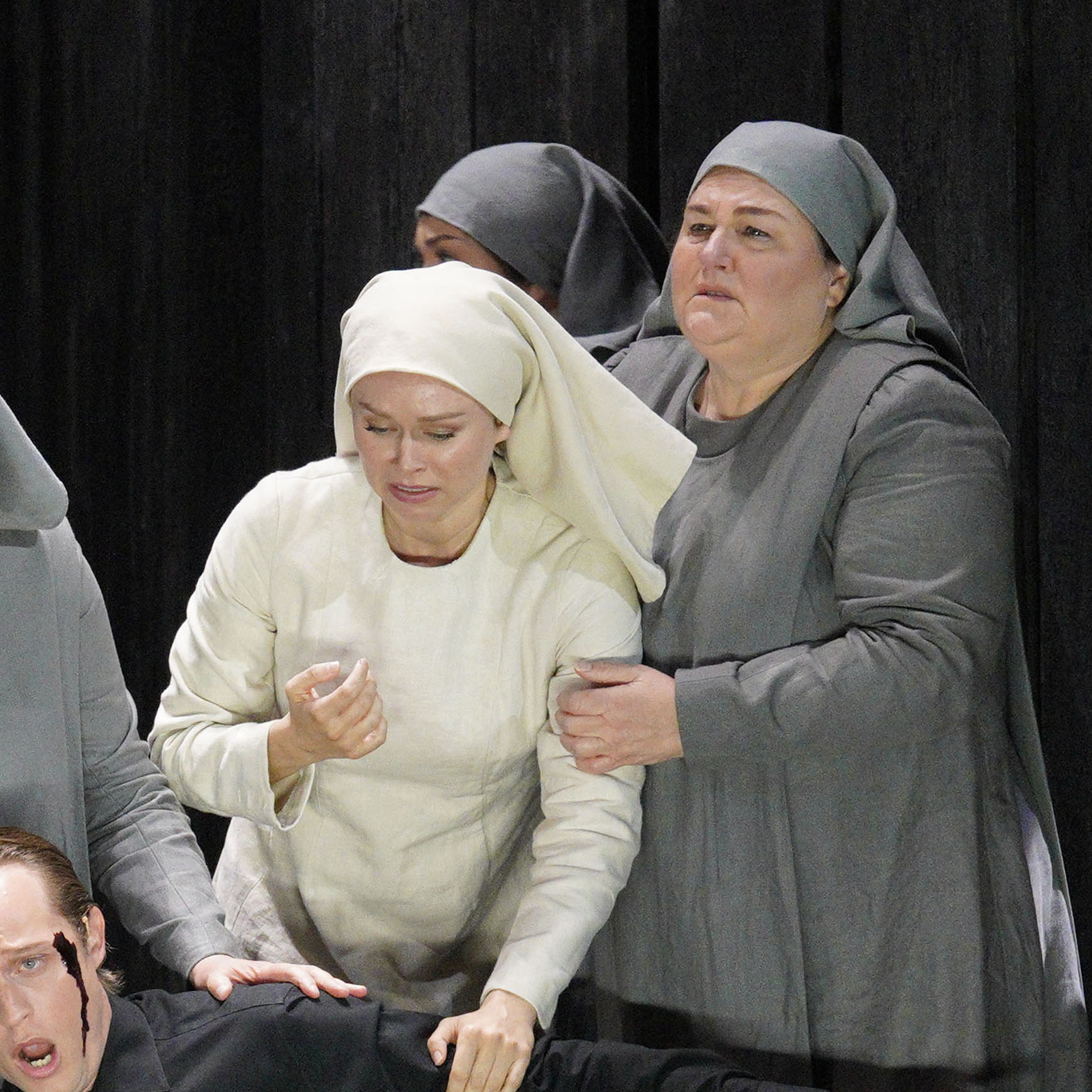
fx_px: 12313
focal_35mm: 345
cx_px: 114
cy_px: 696
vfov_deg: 5.1
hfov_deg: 5.1
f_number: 5
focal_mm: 117
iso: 5000
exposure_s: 1/250
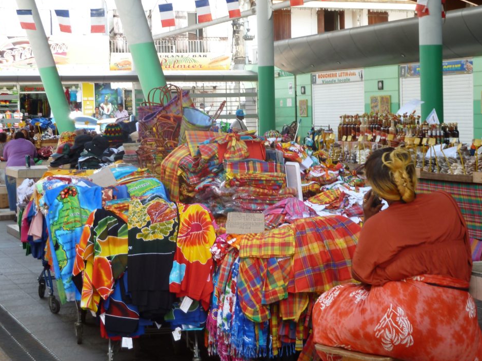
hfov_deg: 26.7
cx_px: 251
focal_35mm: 73
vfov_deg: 20.2
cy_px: 191
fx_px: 1016
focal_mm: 11
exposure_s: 1/40
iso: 80
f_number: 4.1
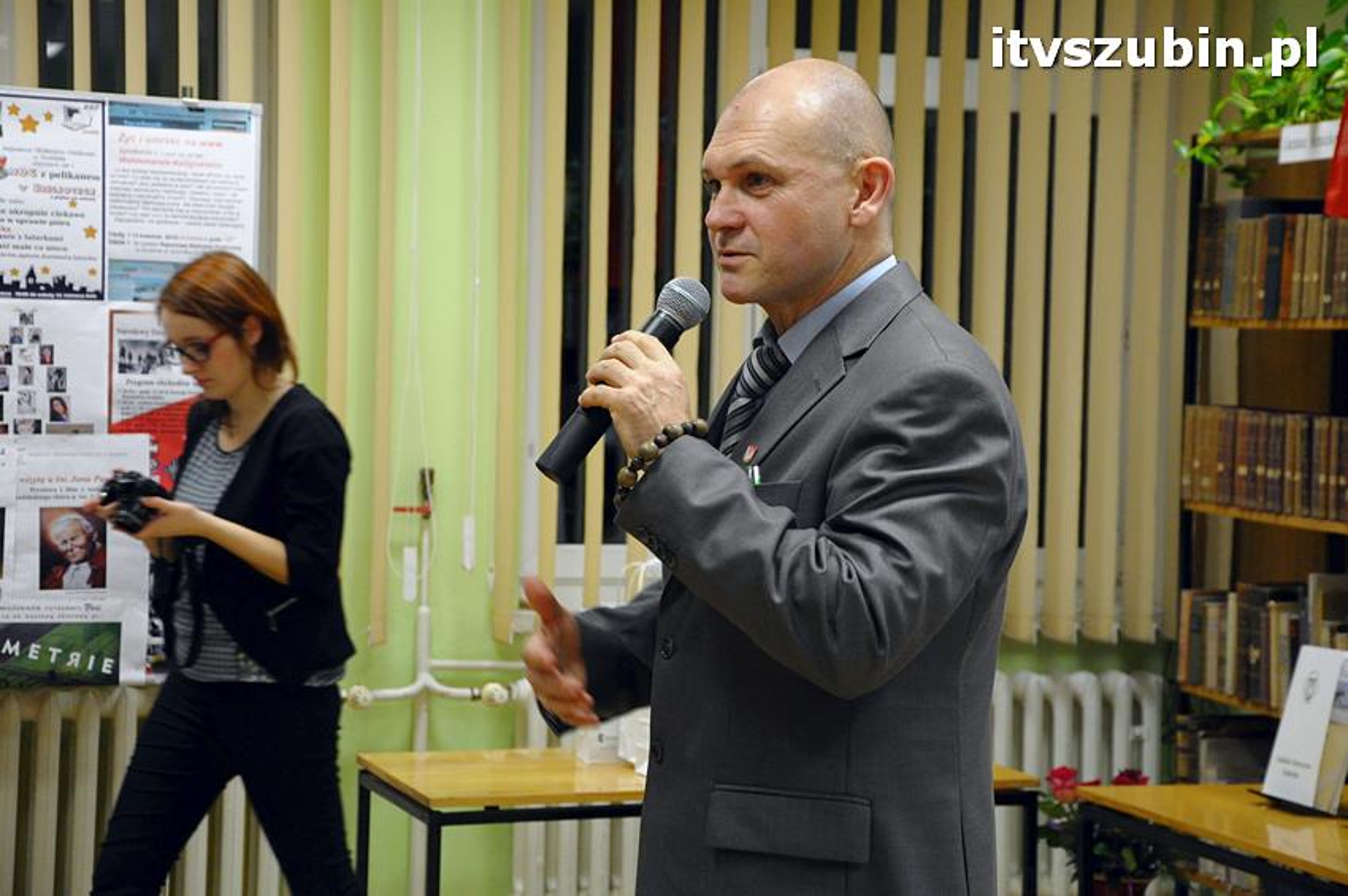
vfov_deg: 17.5
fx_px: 2918
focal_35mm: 78
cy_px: 448
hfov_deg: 26.0
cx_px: 674
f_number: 5
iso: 2000
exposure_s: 1/80
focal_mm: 52
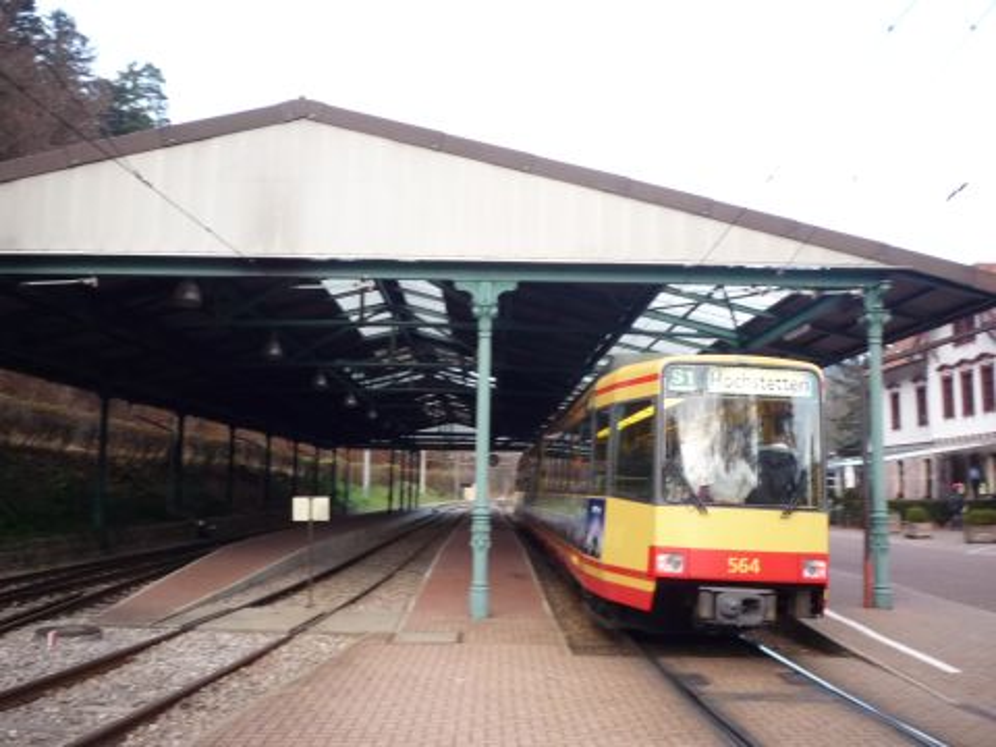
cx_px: 498
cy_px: 374
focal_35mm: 32
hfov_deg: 56.8
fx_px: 921
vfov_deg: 44.2
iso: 200
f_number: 3.3
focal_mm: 5.2
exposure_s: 1/60
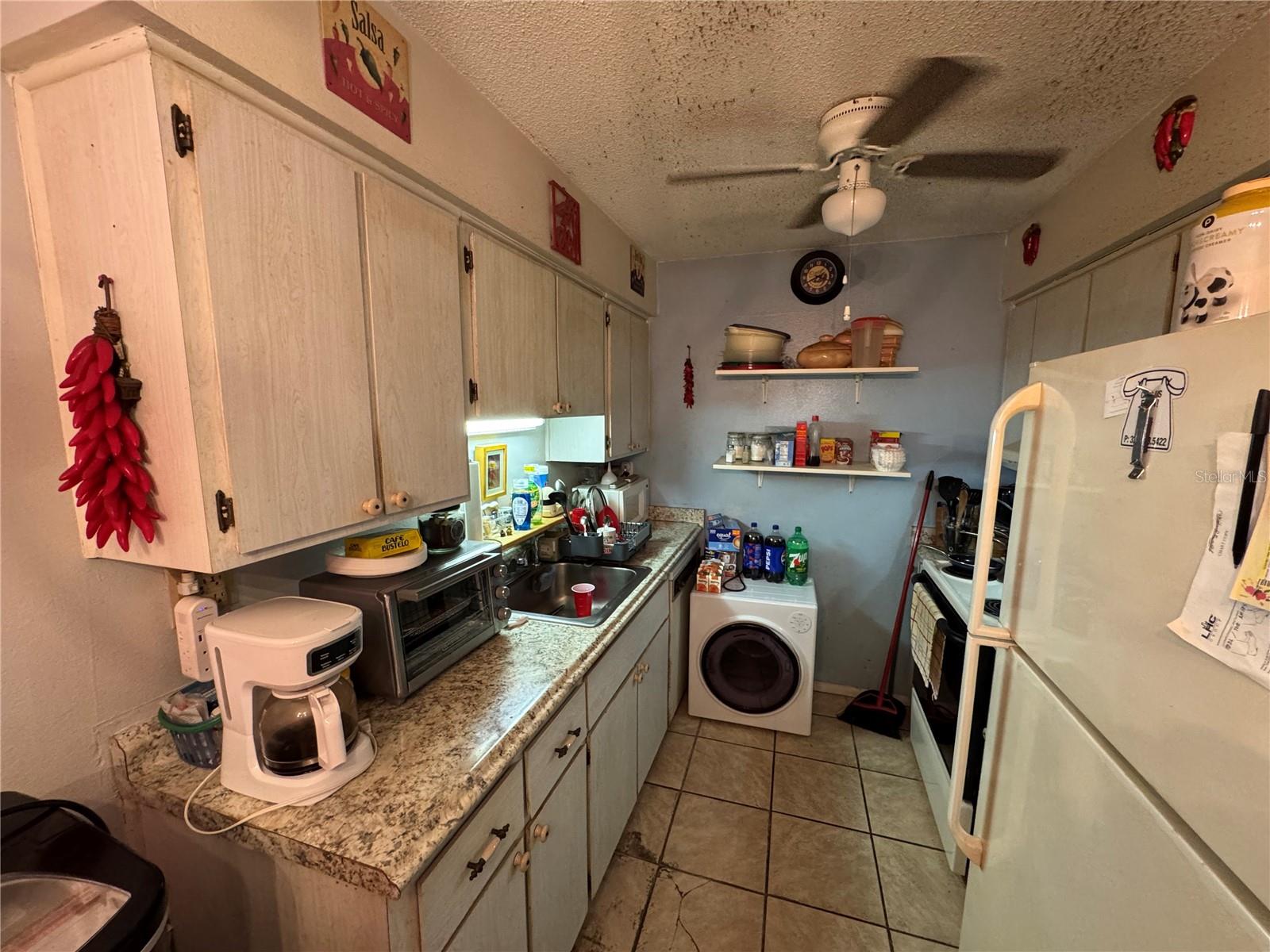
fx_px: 514
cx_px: 635
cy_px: 476
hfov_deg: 102.1
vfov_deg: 85.7
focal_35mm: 14
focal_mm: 2.22
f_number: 2.2
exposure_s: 1/60
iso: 400
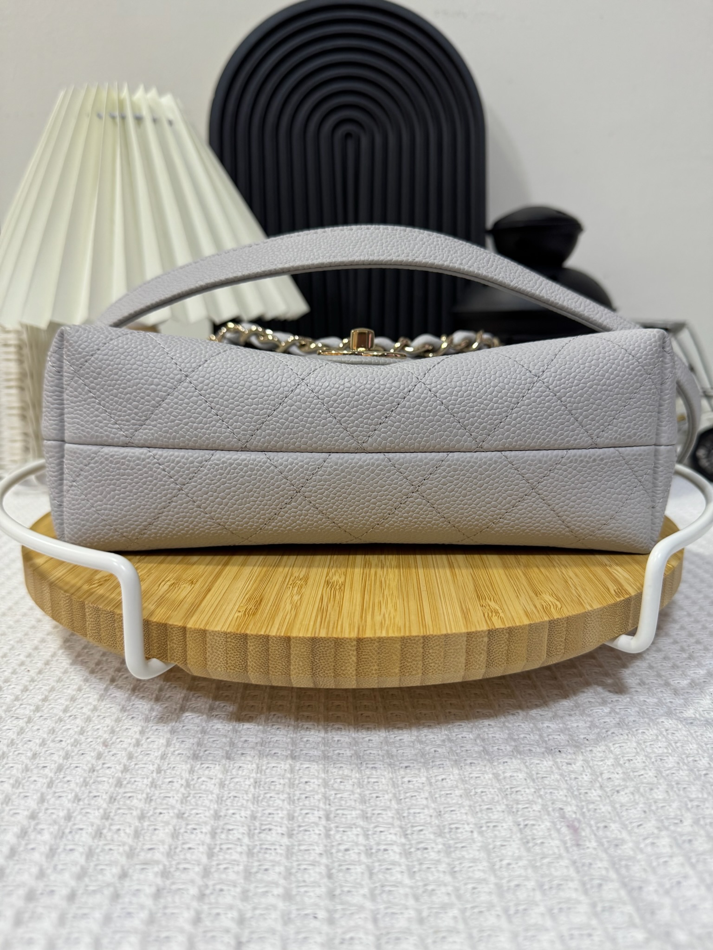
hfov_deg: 56.8
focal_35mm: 24
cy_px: 475
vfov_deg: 71.6
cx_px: 356
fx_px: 659
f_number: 1.78
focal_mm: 6.76
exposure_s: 1/121
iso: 200
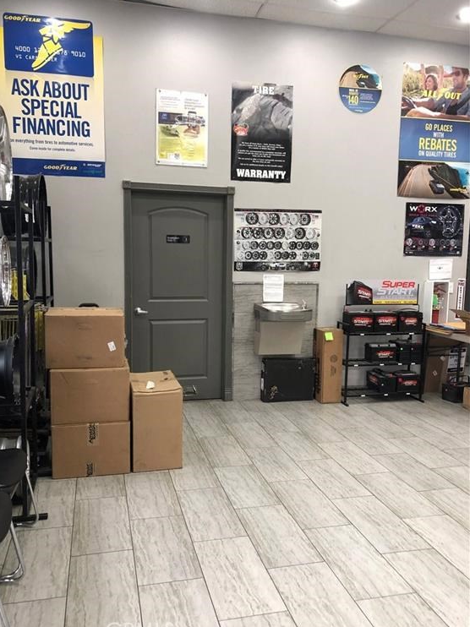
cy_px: 318
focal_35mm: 29
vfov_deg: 61.7
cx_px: 227
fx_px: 525
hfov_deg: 48.2
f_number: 1.8
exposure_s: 1/20
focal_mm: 3.99
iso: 40
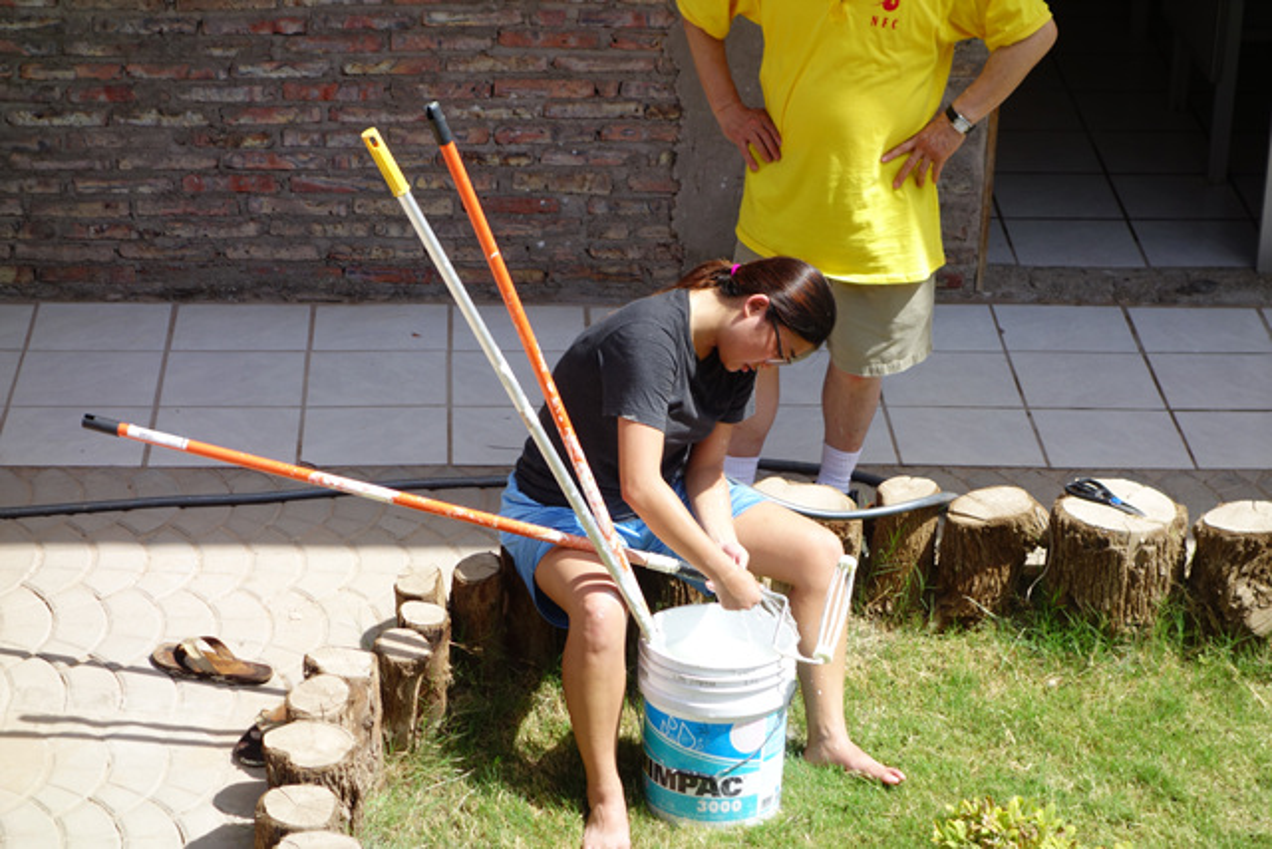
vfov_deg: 13.7
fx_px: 3534
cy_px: 424
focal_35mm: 100
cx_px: 636
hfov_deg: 20.4
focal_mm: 37.1
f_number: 5.6
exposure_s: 1/320
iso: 125
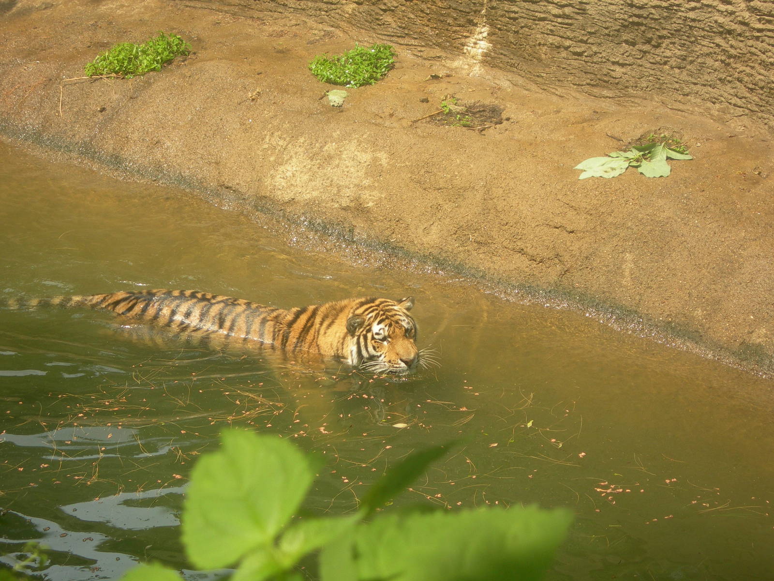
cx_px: 387
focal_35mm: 114
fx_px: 2549
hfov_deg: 17.3
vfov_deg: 13.0
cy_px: 290
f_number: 4.9
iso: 50
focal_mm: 23.4
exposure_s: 1/124
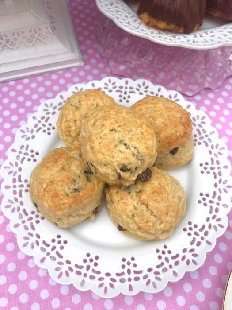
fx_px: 250
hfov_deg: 49.7
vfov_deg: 63.4
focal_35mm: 28
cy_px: 155
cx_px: 116
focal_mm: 3.99
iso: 20
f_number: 1.8
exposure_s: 1/493
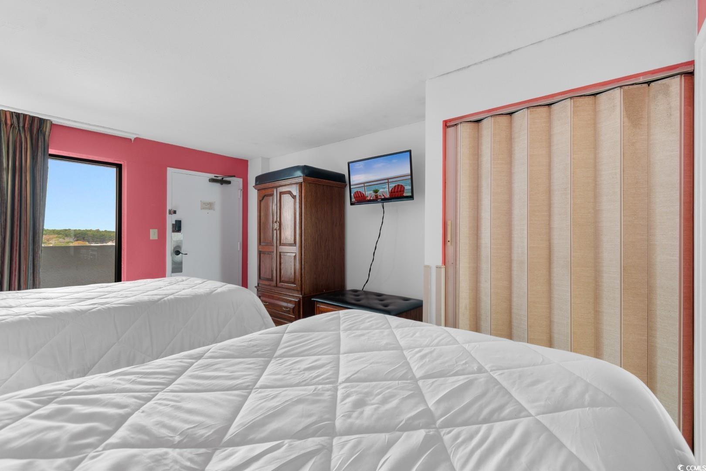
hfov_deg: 100.4
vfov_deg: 77.3
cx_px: 353
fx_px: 294
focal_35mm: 15
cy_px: 236
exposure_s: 1/8
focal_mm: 10
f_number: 4.5
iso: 100
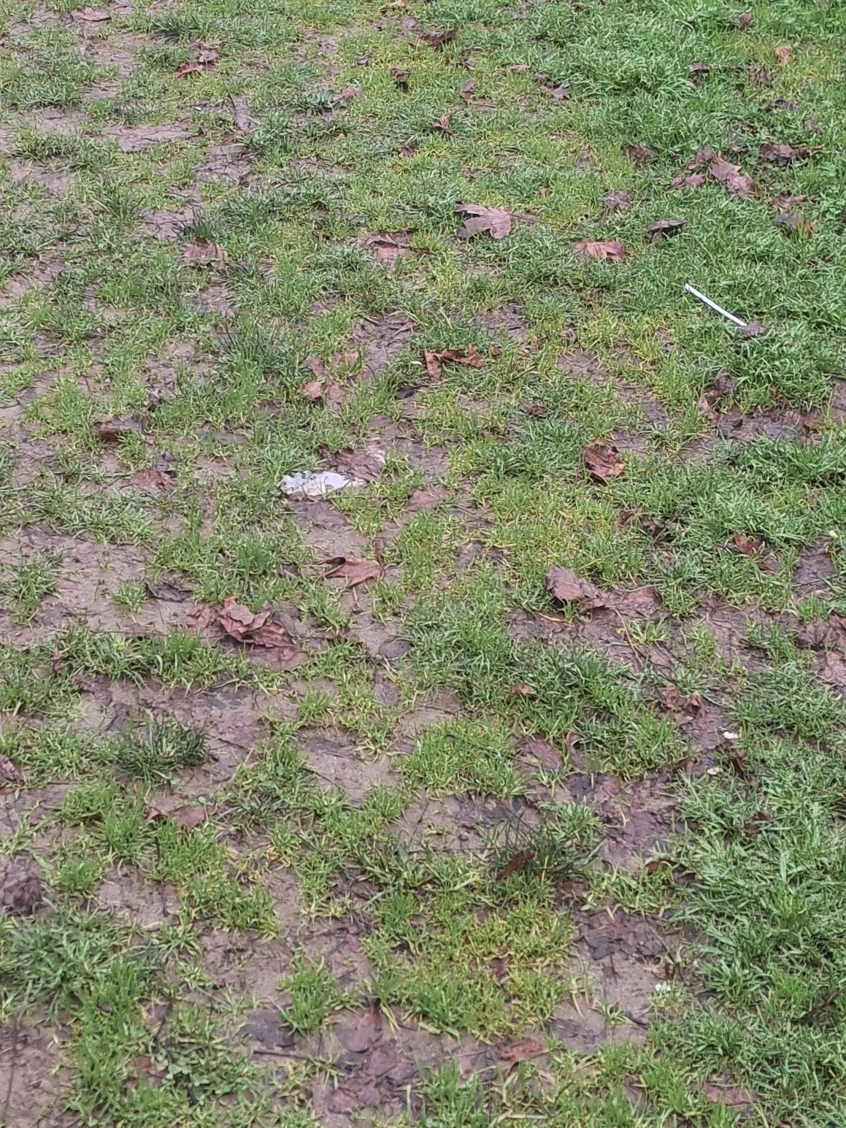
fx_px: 2150
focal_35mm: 66
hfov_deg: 22.2
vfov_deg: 29.3
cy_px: 416
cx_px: 299
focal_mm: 4.69
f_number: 1.8
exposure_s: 1/100
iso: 32
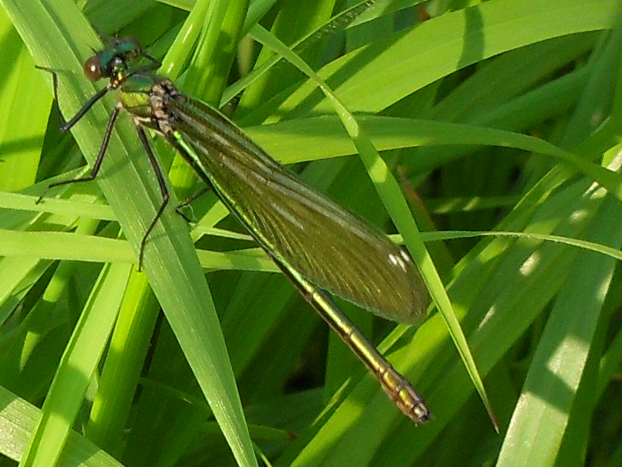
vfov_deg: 13.7
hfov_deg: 18.2
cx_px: 311
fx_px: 1941
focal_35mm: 108
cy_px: 234
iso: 80
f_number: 4.8
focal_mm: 19.7
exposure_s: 1/180
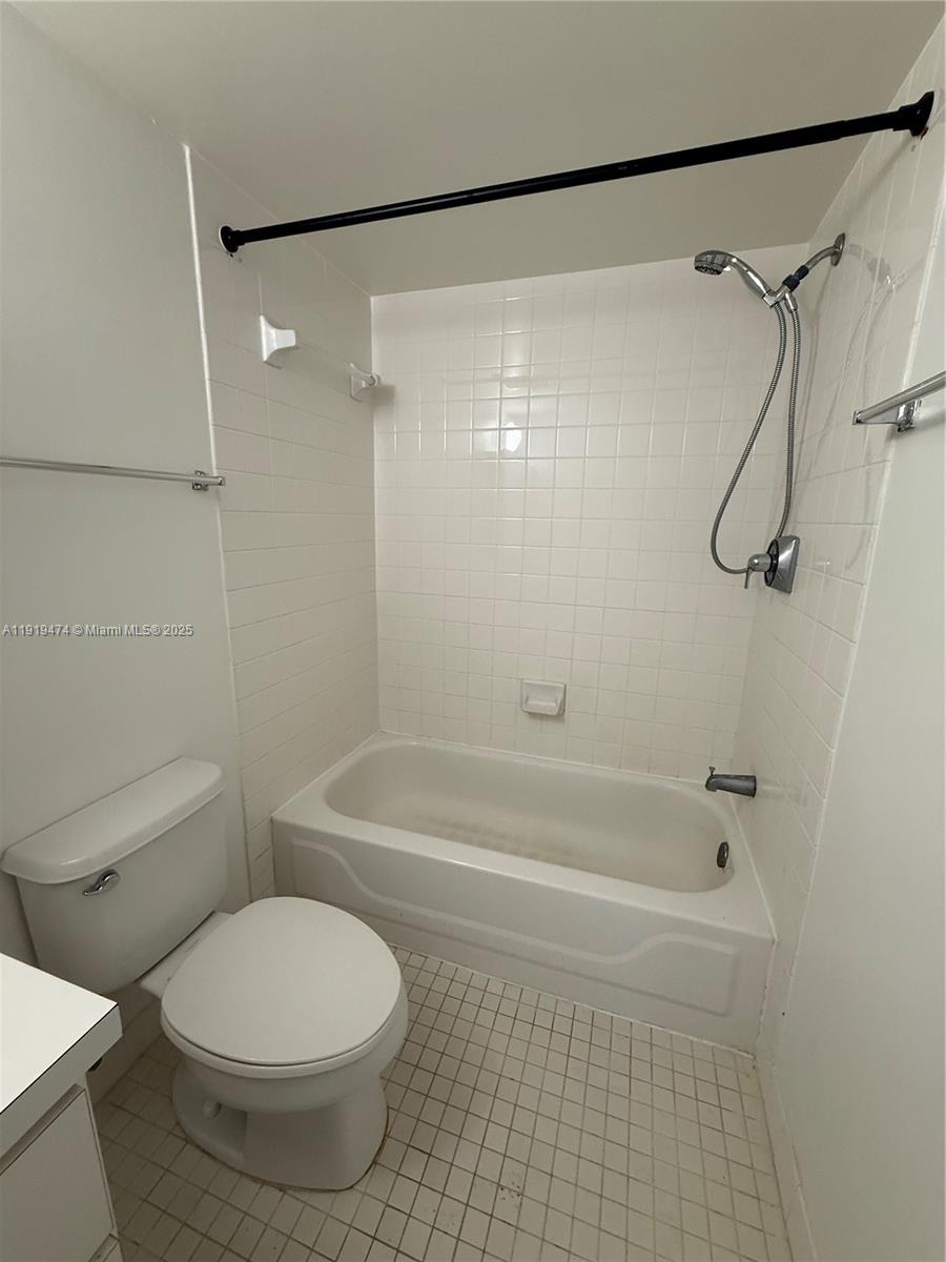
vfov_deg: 102.1
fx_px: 510
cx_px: 473
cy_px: 631
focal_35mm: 14
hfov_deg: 85.7
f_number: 2.2
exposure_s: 1/120
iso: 125
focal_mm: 2.22
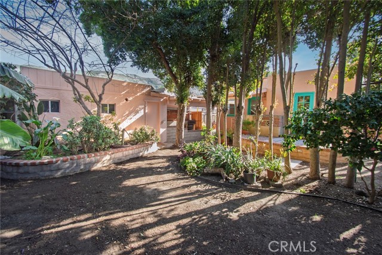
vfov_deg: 77.4
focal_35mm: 15
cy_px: 128
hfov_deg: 100.4
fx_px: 159
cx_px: 191
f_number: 5
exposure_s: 1/200
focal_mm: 10
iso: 800
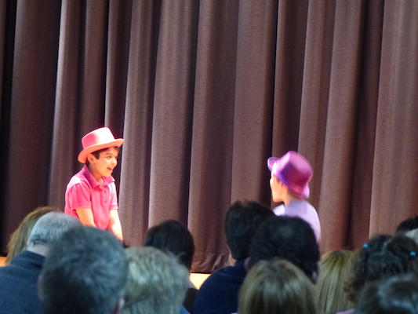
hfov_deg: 8.5
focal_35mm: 232
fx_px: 2802
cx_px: 209
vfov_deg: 6.4
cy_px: 157
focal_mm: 41.8
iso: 800
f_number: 2.8
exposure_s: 1/8
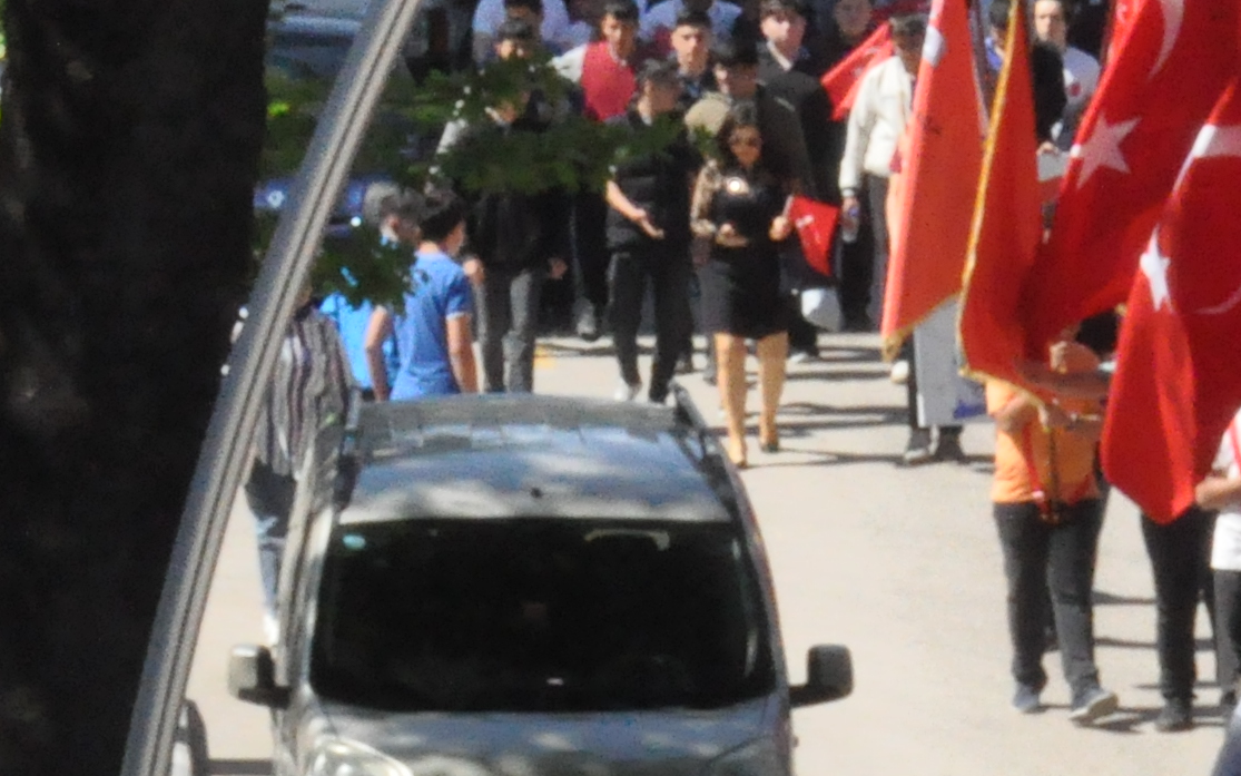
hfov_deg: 6.4
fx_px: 10923
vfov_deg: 4.1
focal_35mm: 323
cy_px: 884
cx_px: 2315
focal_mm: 55
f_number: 36
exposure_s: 1/200
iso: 3200
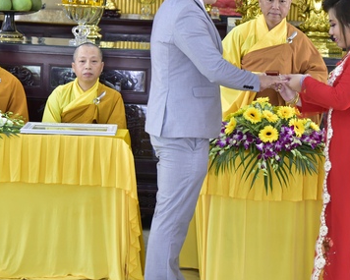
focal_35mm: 113
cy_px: 70
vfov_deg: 13.6
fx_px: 1171
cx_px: 271
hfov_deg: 16.9
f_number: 4
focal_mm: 66
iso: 800
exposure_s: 1/40
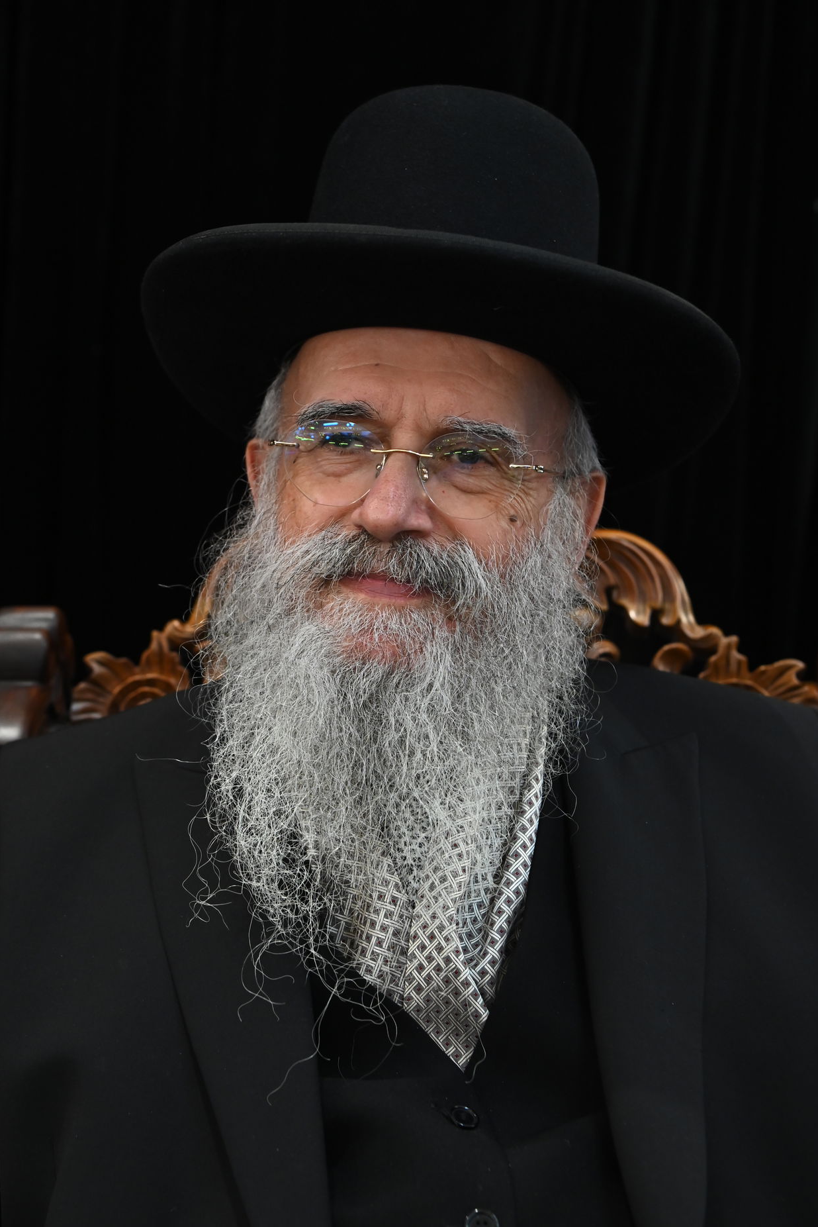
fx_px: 2010
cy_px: 665
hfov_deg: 23.0
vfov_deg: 33.9
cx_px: 377
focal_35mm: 59
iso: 1600
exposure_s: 1/160
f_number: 5.6
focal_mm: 52
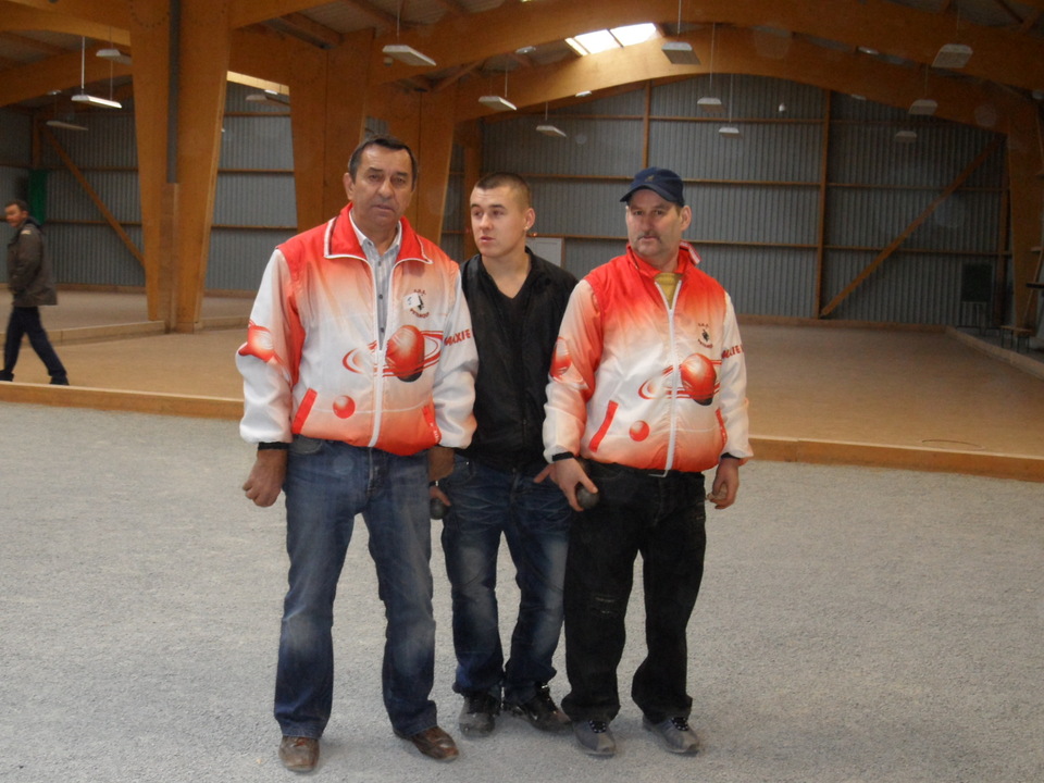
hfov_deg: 46.8
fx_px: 1206
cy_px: 392
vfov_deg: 36.0
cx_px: 522
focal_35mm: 40
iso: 320
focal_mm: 6.5
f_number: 3.6
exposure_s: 1/45
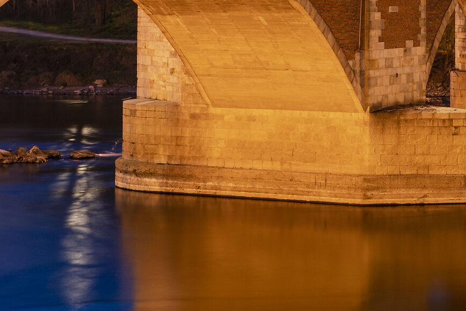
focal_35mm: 113
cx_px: 540
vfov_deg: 11.9
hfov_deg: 17.4
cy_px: -59
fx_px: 1463
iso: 200
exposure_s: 30
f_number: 13
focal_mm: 41
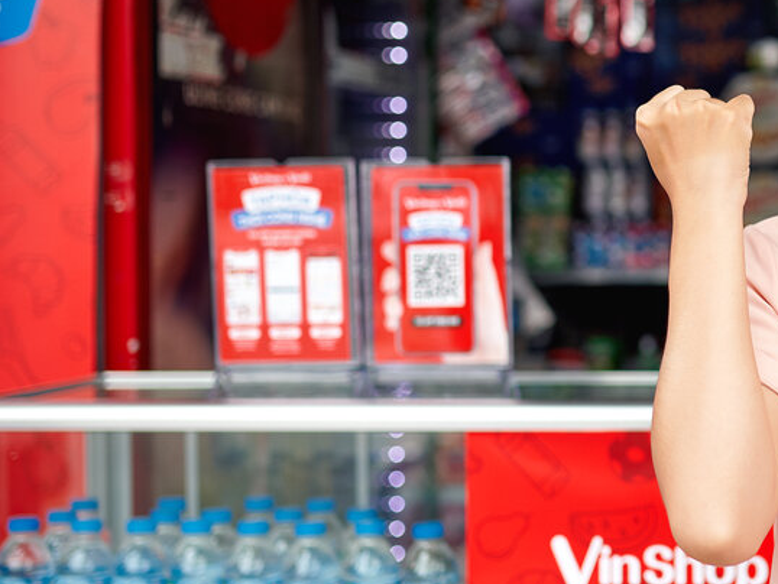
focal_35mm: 80
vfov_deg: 18.3
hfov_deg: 23.0
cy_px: 145
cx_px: 845
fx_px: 1799
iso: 200
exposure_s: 1/1600
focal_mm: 35
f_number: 2.2
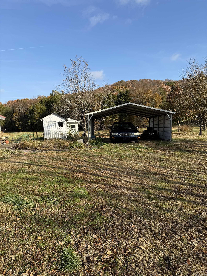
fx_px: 191
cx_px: 104
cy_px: 138
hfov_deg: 56.8
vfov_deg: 71.6
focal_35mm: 24
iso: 80
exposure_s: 1/2370
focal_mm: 6.76
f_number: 1.78
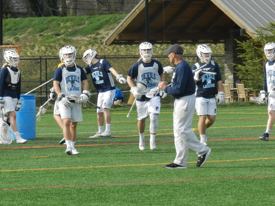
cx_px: 138
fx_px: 2701
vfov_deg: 4.4
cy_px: 103
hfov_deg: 5.8
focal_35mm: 340
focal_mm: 60.5
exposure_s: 1/1000
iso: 800
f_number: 7.1
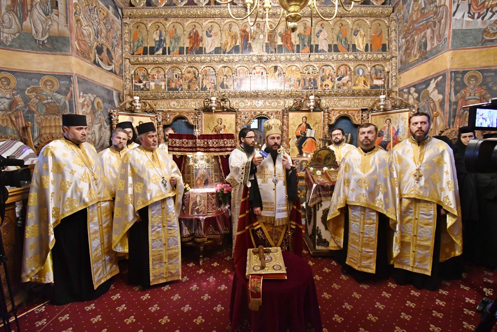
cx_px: 248
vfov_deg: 77.3
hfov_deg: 100.4
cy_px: 166
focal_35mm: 15
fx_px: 207
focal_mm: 10
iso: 3200
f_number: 4.5
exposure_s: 1/30
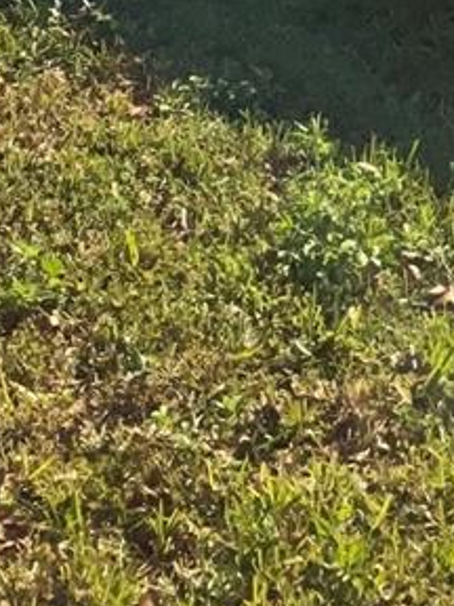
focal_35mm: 121
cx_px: 380
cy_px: -562
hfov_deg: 12.2
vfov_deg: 14.0
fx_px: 2116
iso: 20
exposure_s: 1/6536
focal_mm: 3
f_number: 1.8
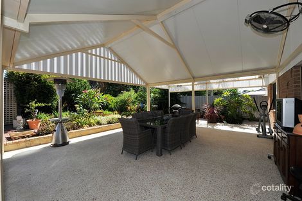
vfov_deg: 81.2
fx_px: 117
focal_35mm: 14
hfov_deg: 104.3
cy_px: 100
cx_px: 151
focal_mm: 14
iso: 200
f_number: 16
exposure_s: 1/125
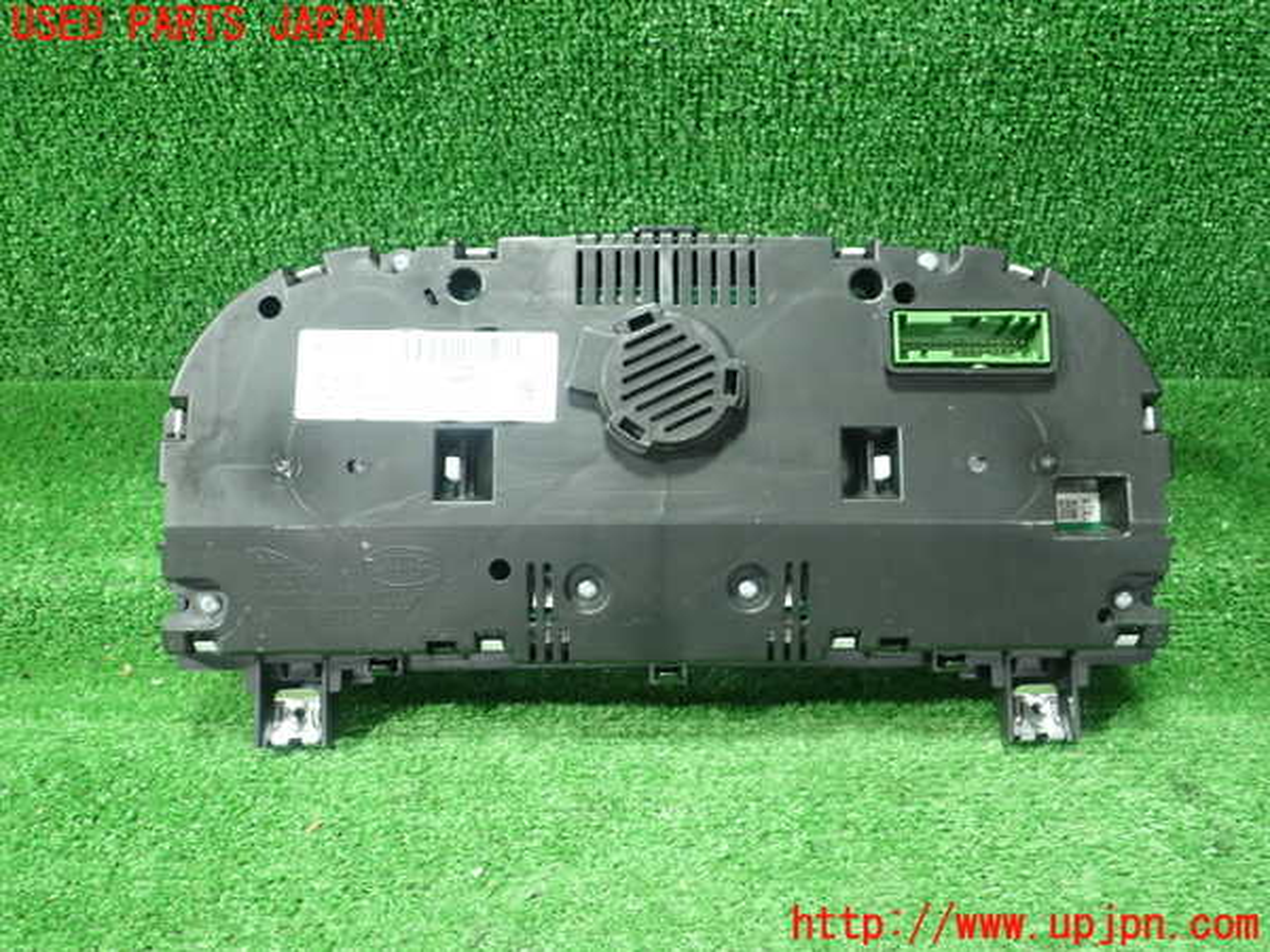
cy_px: 476
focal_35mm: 30
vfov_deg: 46.8
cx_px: 635
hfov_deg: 60.0
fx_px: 1101
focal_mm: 5.5
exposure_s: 1/100
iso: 800
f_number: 2.3
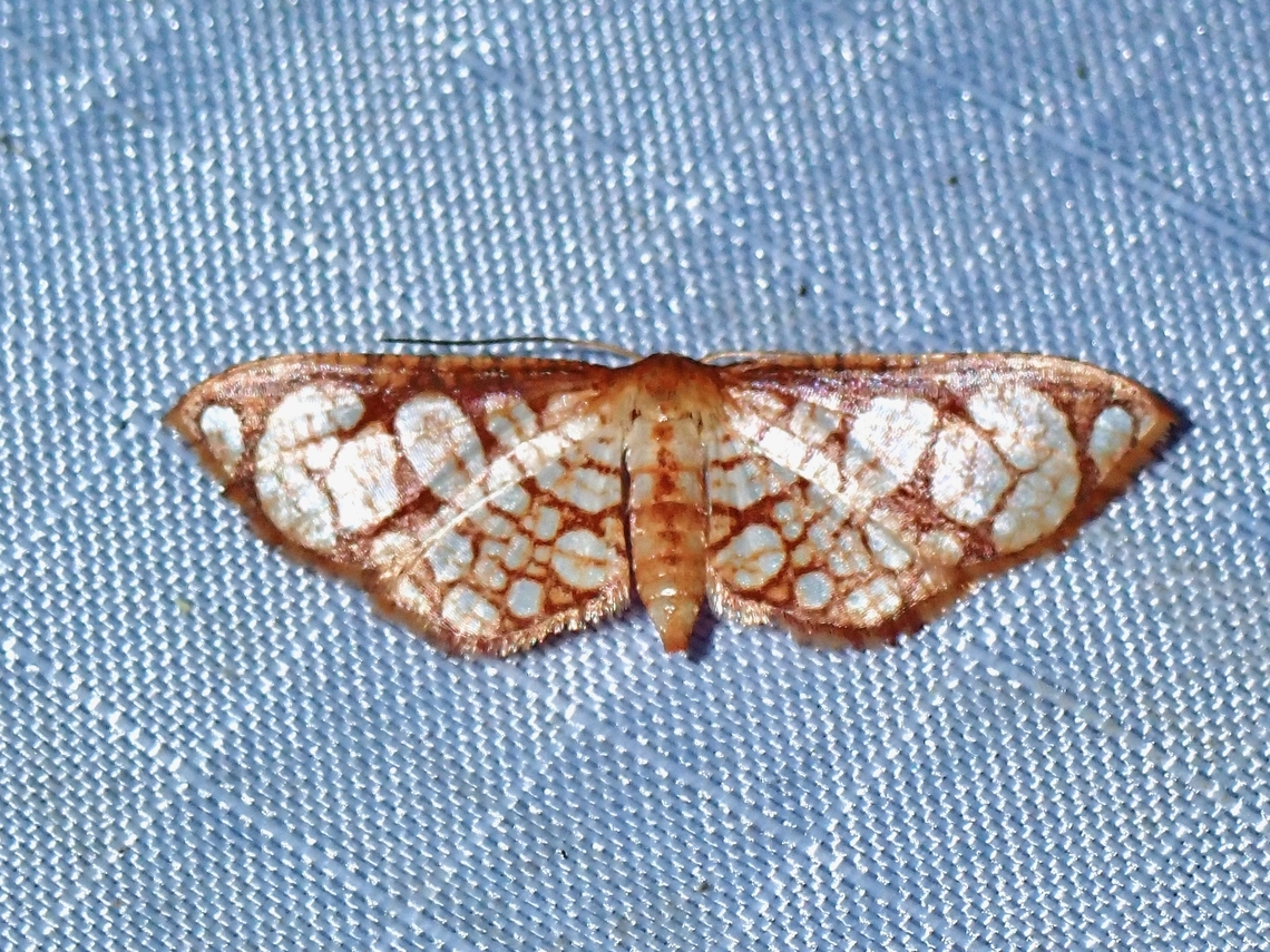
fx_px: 3669
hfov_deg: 19.6
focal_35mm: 100
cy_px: 476
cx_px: 635
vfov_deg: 14.8
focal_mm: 18
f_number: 6.3
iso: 200
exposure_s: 1/200
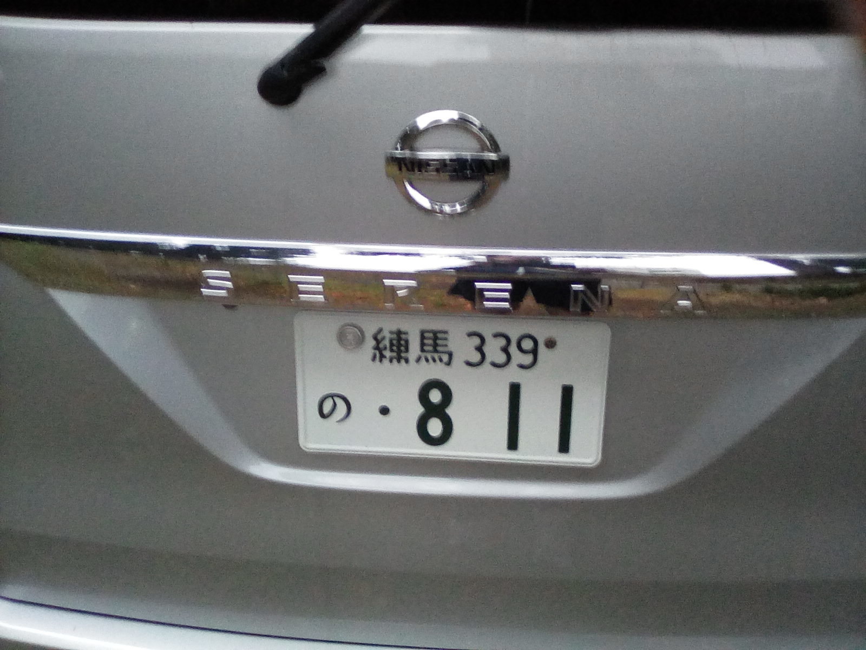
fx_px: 876
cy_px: 325
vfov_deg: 40.7
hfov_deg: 52.6
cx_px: 433
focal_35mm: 35
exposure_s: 1/20
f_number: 2.8
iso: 245
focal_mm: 2.9
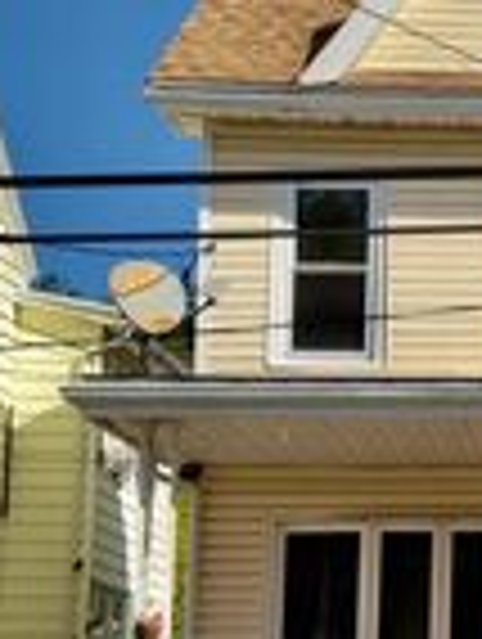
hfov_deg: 12.9
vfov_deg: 18.0
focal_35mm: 109
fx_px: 2018
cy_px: 335
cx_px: 730
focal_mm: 6.76
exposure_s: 1/7092
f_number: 1.78
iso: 100
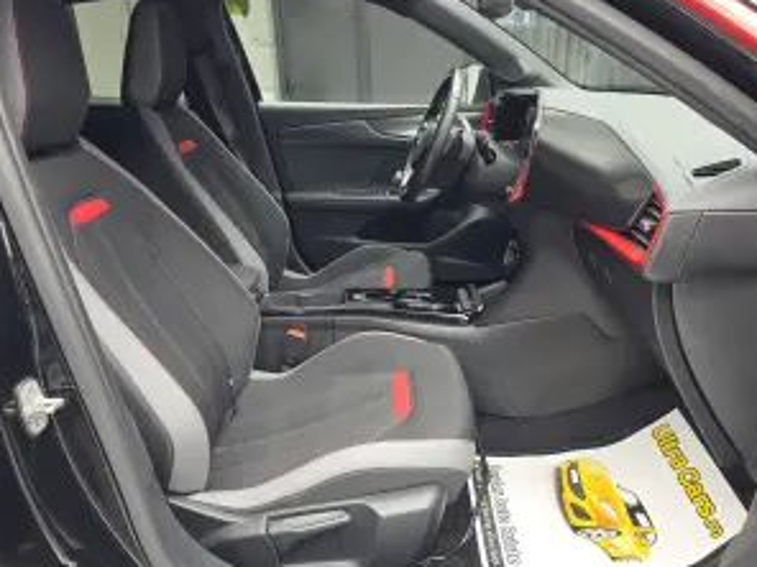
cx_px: 355
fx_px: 612
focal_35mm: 28
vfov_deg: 49.6
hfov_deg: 63.4
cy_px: 322
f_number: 1.7
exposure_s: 1/100
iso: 125
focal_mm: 6.25
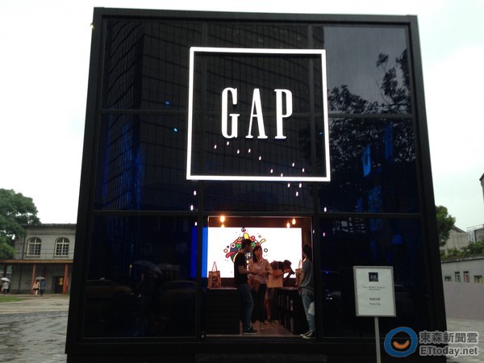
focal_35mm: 33
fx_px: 461
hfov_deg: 55.4
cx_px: 242
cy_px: 182
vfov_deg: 42.9
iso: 80
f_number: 2.4
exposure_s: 1/20
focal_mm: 4.12
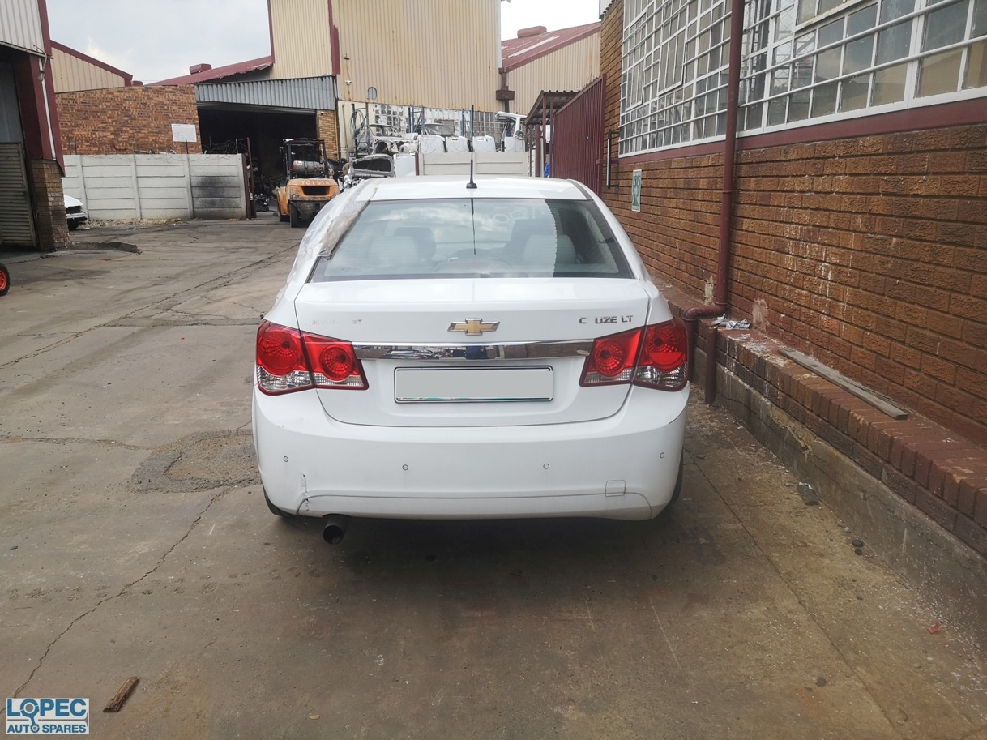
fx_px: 770
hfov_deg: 65.3
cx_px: 494
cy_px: 370
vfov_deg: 51.3
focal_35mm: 27
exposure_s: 1/823
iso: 50
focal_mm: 3.95
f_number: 1.8
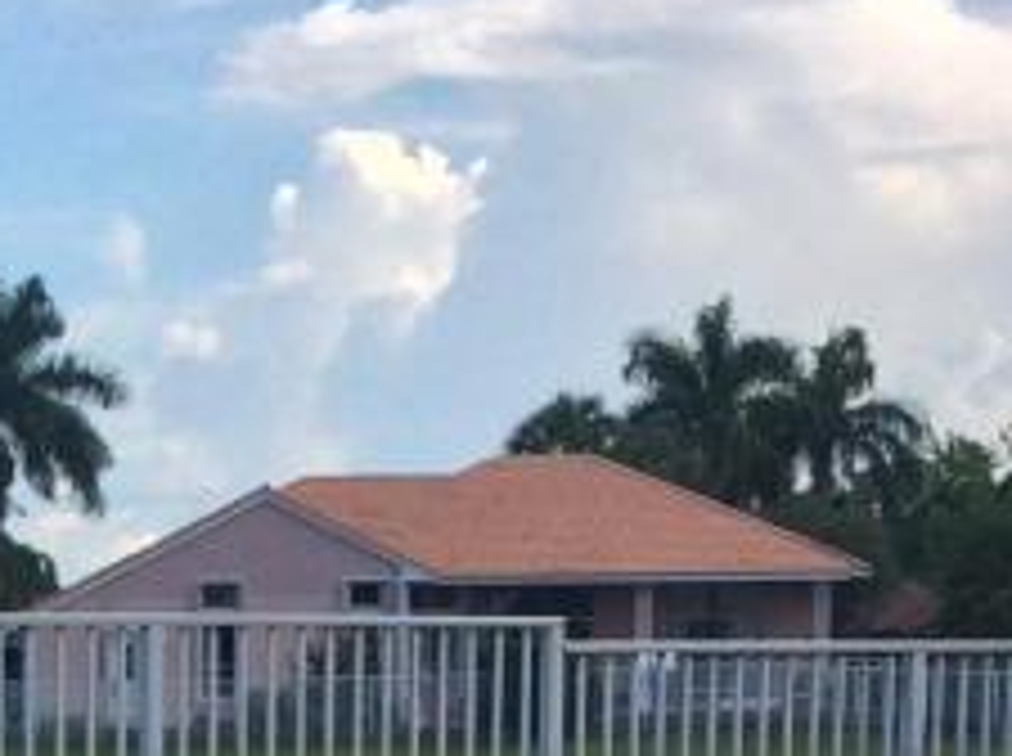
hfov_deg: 12.7
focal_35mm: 151
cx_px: -261
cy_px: 1202
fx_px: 4407
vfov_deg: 9.5
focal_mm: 3.3
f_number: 2.4
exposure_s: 1/615
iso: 32
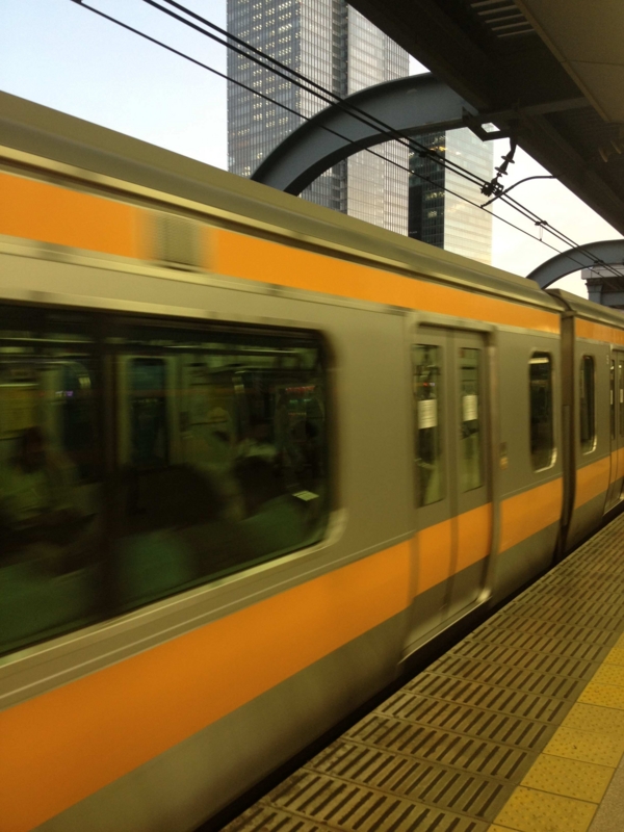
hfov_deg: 40.7
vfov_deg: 52.6
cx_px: 312
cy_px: 416
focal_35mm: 35
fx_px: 841
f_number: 2.4
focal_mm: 4.28
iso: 50
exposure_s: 1/30
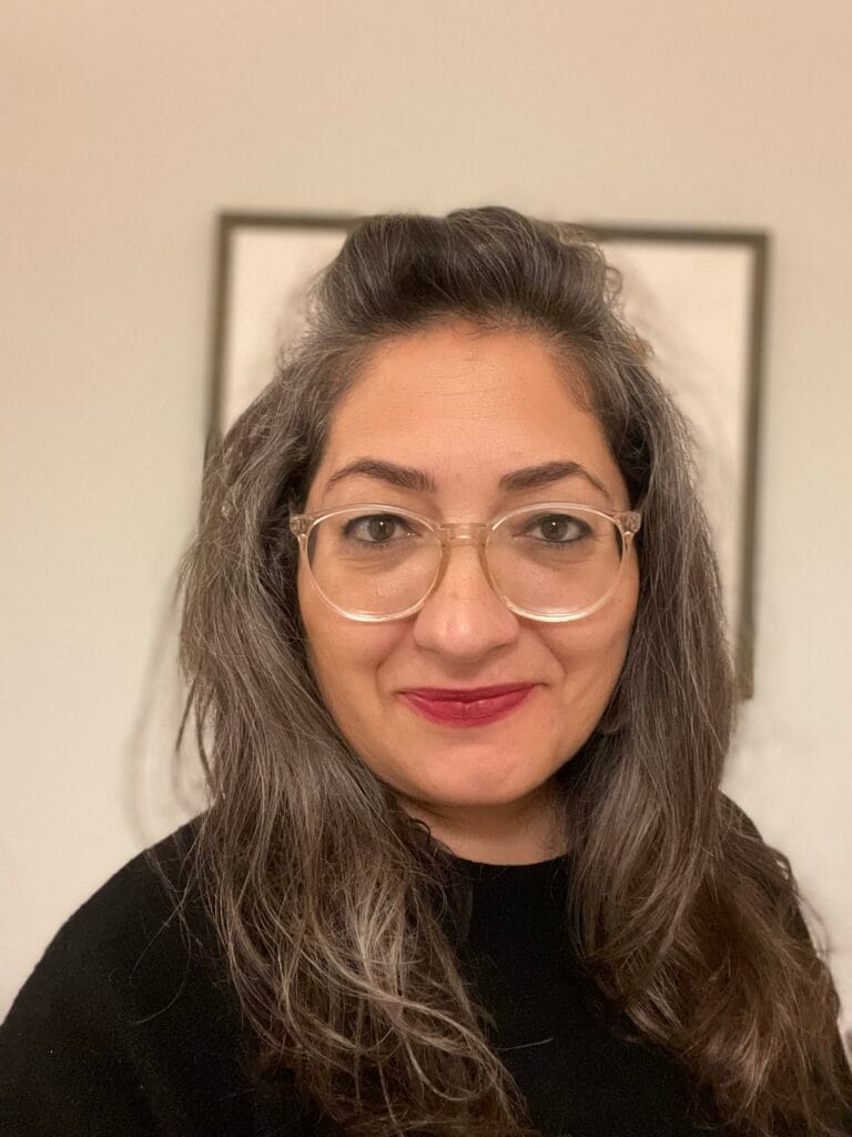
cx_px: 426
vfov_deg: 60.0
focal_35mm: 30
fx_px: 985
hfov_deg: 46.8
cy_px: 568
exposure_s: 1/25
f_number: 2.2
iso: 640
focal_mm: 2.71
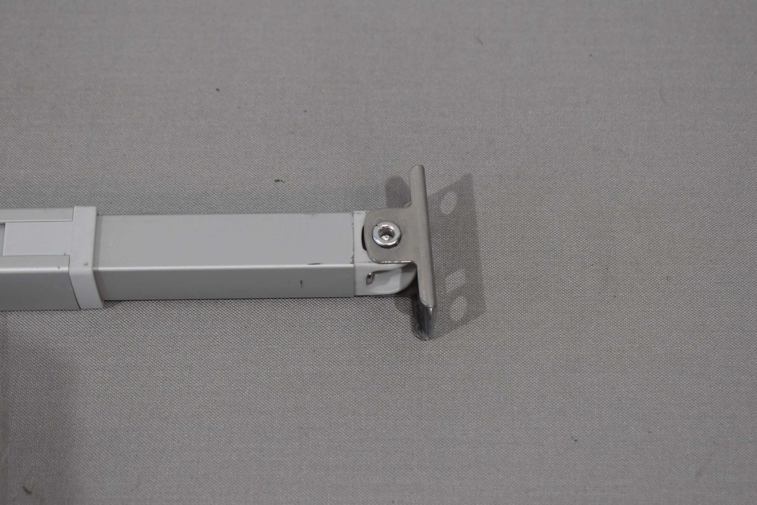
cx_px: 378
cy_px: 252
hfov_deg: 24.6
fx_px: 1735
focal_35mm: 82
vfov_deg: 16.6
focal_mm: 55
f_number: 5.6
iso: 800
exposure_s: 1/200
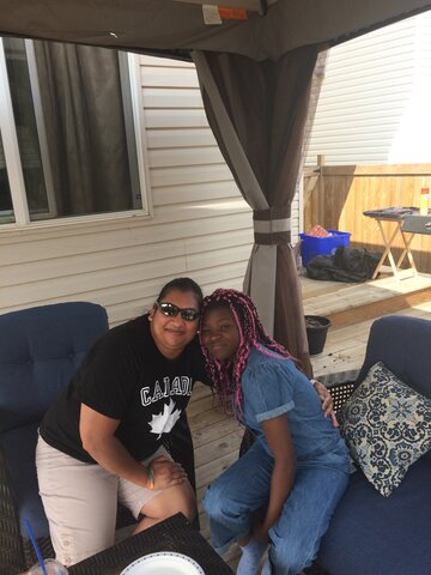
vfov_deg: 61.7
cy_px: 288
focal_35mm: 29
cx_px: 216
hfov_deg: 48.2
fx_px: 481
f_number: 2.2
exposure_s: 1/622
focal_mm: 4.15
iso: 32
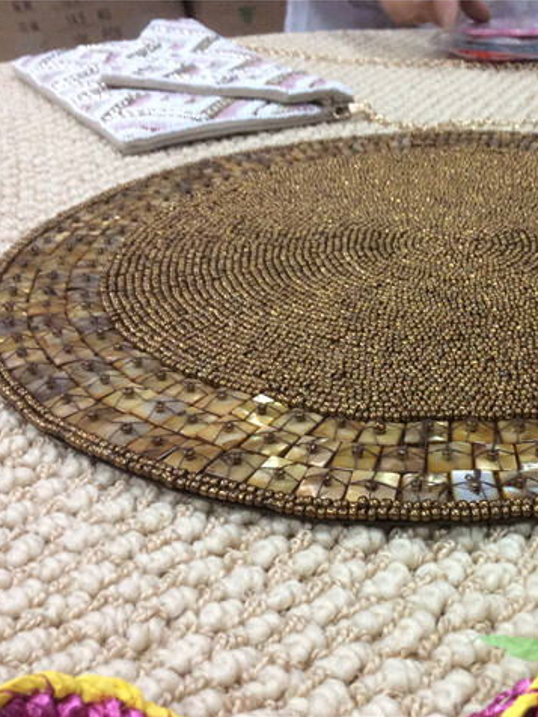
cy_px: 358
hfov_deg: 32.4
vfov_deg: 43.9
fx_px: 891
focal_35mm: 43
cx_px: 449
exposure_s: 1/25
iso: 160
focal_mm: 3.3
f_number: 2.4
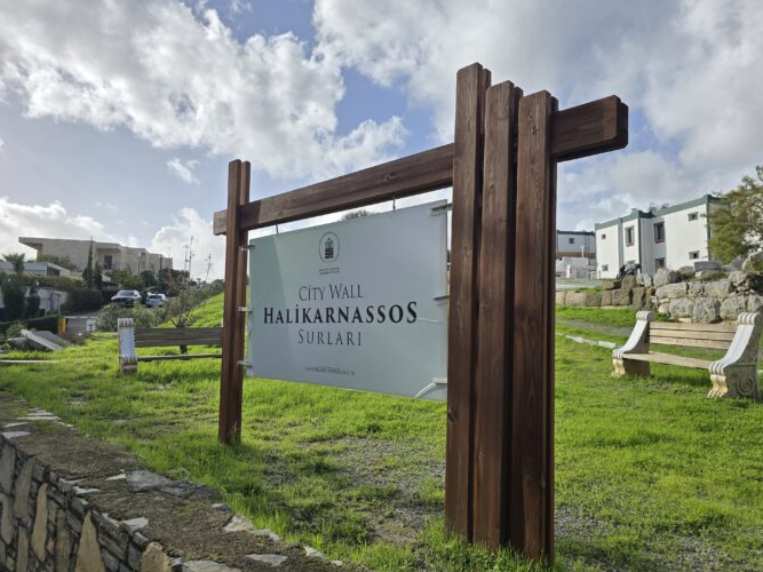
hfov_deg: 71.6
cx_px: 388
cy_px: 287
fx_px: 529
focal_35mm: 24
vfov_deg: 56.8
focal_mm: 6.3
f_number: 1.7
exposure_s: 1/1380
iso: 12
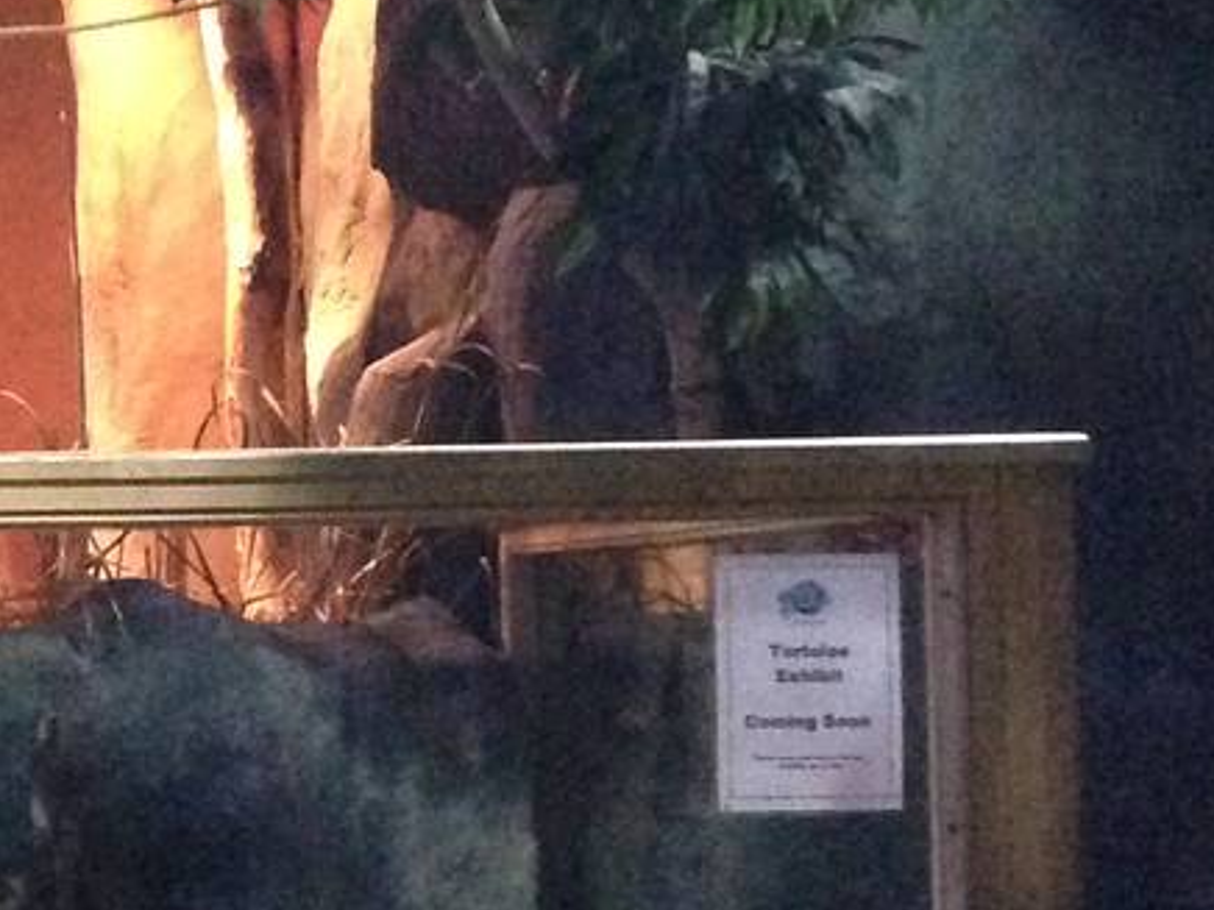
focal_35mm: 121
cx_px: -546
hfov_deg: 15.2
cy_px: 601
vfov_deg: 12.2
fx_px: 4244
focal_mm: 4.12
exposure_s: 1/15
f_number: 2.4
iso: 640
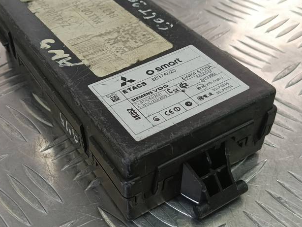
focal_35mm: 45
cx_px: 127
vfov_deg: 32.2
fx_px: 393
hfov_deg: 41.9
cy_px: 102
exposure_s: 1/100
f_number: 1.6
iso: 130
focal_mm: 4.11
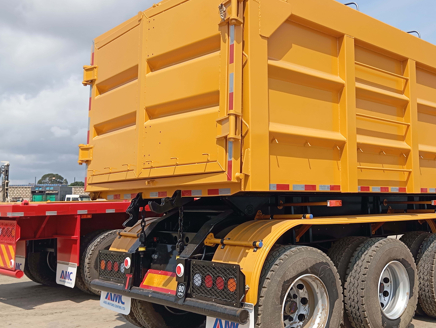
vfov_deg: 37.8
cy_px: 162
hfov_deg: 48.2
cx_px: 288
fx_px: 479
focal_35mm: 38
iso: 110
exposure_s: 1/773
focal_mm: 4.22
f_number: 1.8
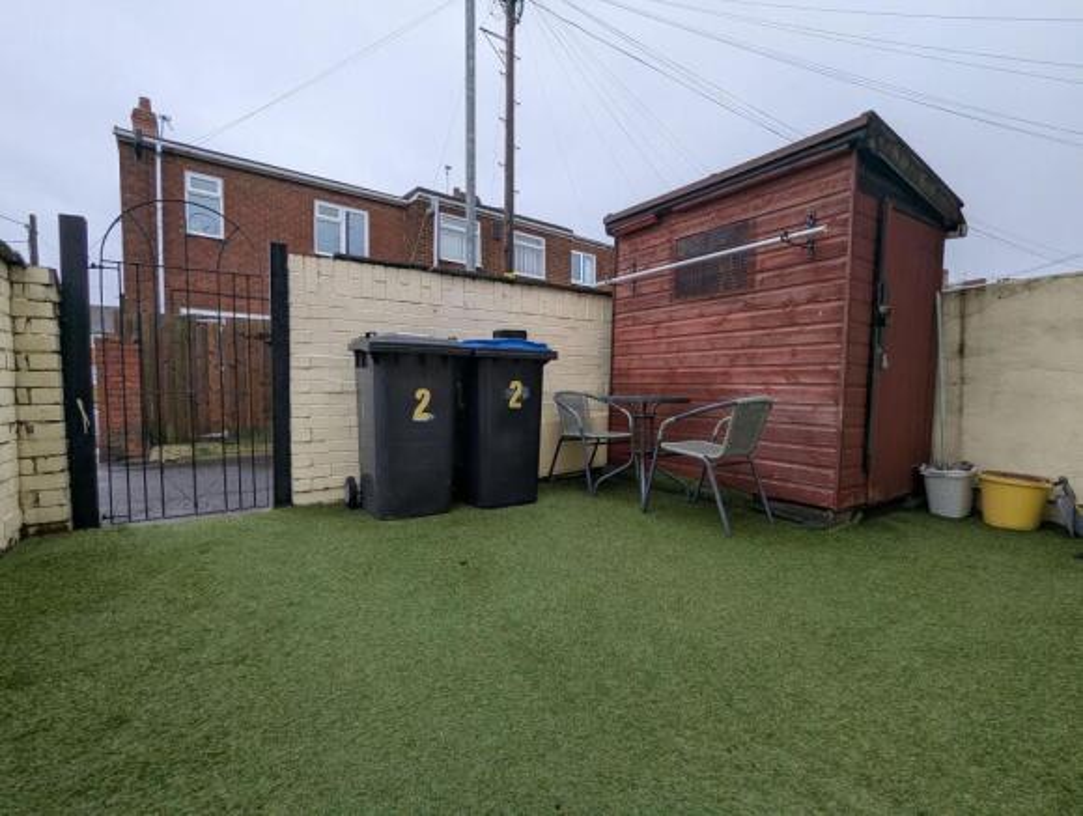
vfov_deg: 78.3
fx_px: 501
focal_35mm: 16
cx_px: 542
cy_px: 408
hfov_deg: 94.4
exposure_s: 1/155
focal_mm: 2.35
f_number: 2.2
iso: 53
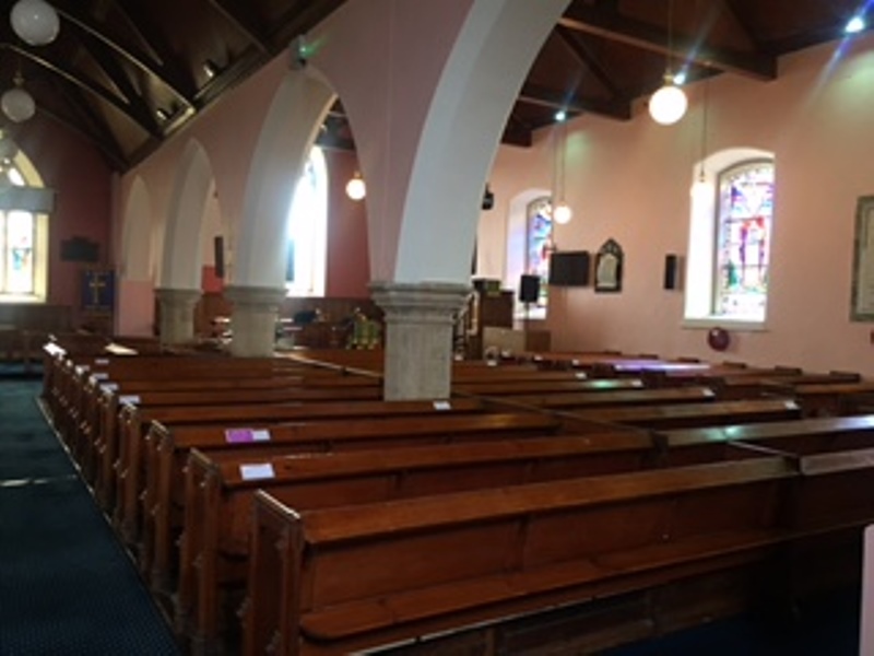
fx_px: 732
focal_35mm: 29
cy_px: 328
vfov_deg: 48.2
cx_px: 437
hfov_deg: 61.7
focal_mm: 4.15
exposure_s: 1/33
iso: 125
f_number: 2.2
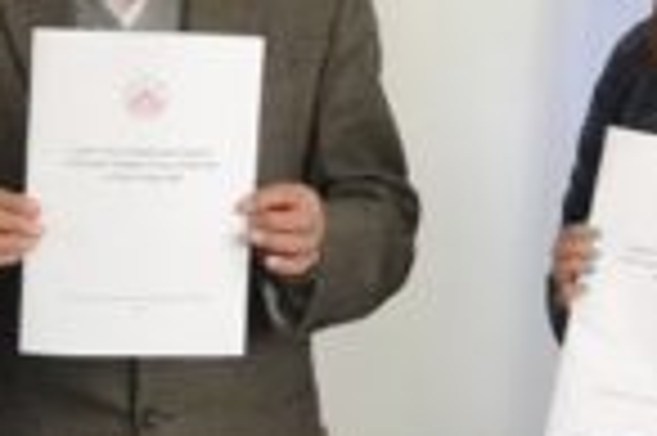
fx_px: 3646
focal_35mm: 200
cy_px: 108
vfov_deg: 6.8
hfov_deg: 10.2
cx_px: -2
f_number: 2.8
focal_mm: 6.6
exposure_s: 1/50
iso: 100
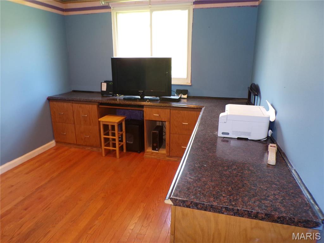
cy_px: 122
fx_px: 225
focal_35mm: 24
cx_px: 162
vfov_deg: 56.8
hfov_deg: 71.6
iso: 200
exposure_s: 1/17
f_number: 3
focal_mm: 4.3
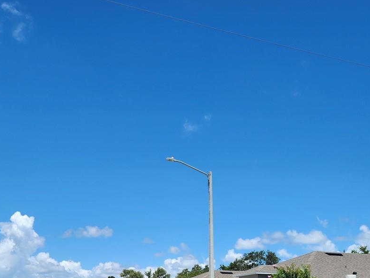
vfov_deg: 29.0
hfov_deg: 40.4
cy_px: 276
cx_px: 190
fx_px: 502
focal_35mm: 47
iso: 20
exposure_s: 1/2111
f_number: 1.8
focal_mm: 5.4
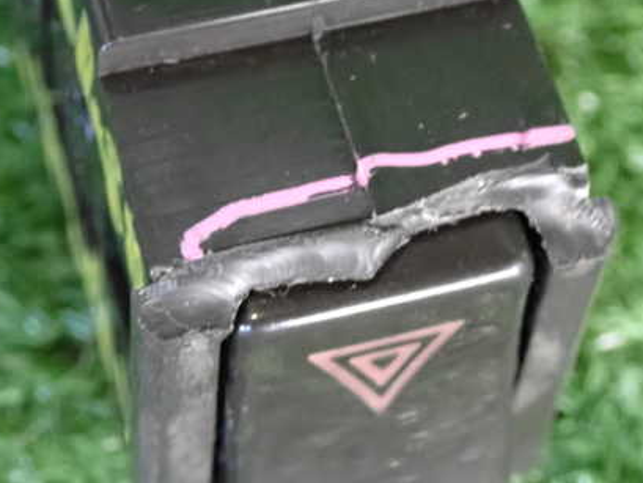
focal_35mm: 129
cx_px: 446
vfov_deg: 11.5
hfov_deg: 15.2
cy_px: 245
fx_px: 2397
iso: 2500
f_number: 4.5
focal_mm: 15.66
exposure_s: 1/60
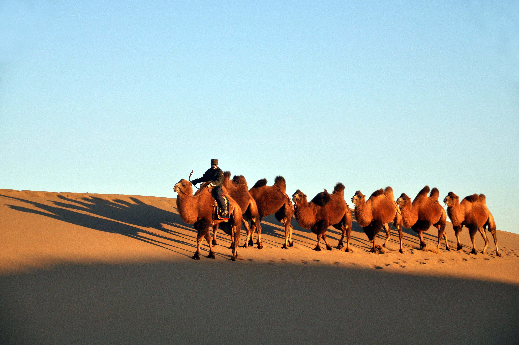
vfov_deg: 12.1
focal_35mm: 112
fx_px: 1620
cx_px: 260
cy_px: 172
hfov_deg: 18.2
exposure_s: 1/800
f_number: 5
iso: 200
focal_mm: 75
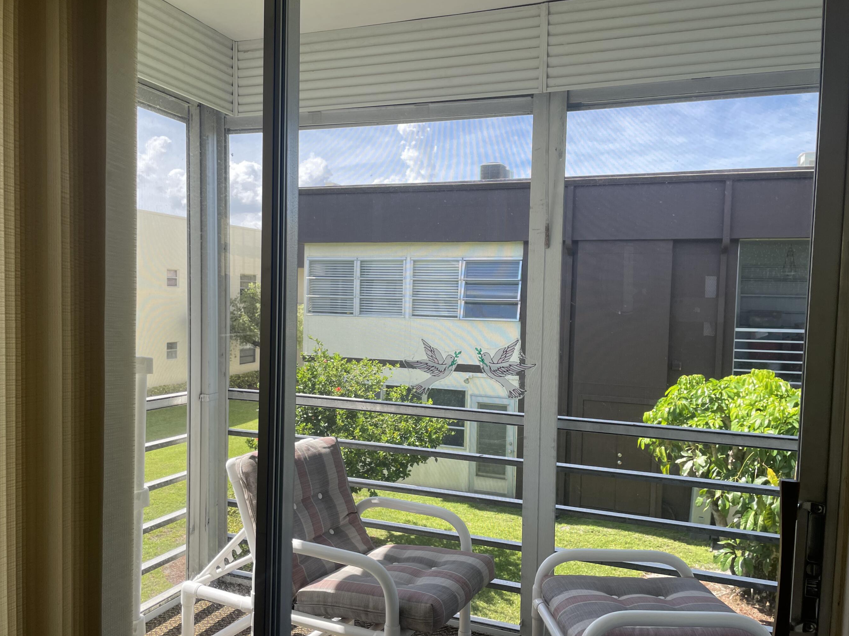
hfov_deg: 61.6
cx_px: 390
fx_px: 711
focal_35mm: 29
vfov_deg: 48.2
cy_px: 342
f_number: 1.6
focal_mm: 4.2
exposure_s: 1/734
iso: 32
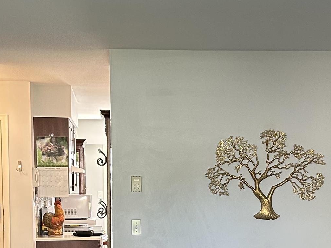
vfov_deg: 18.4
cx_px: 202
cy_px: 222
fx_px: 755
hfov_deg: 24.7
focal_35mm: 79
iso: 200
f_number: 1.5
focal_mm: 5.7
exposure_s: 1/60
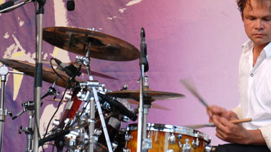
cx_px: 171
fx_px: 1119
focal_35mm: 156
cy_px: 52
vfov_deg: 7.8
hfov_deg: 13.8
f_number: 5.6
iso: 800
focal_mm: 75
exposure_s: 1/40
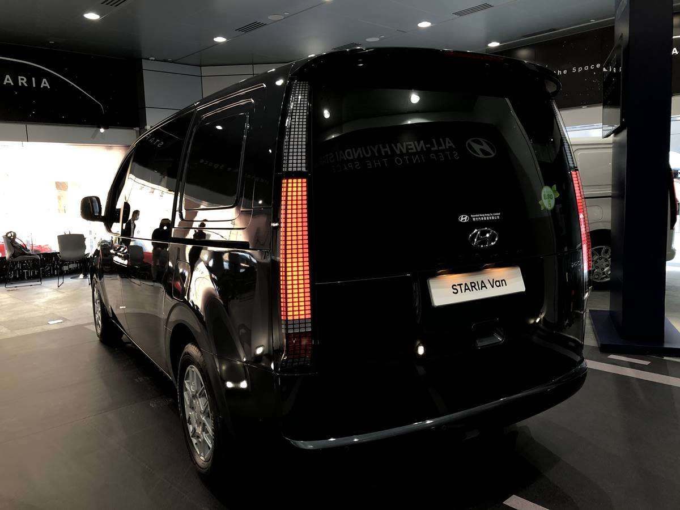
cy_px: 255
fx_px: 550
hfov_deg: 63.4
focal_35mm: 28
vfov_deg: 49.7
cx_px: 340
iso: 20
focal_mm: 3.99
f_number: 1.8
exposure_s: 1/33
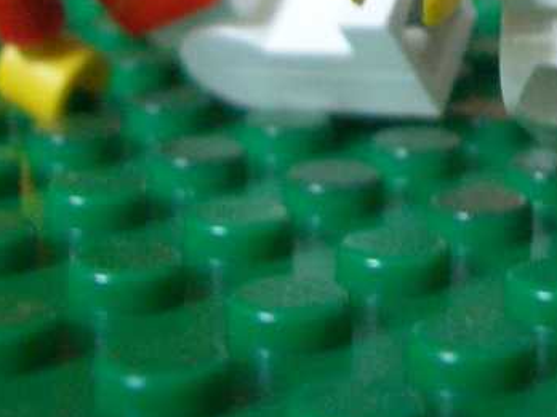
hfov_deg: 16.6
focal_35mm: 116
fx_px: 1867
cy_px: -179
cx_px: 555
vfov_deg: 12.3
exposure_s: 1/30
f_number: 2.6
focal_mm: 5.8
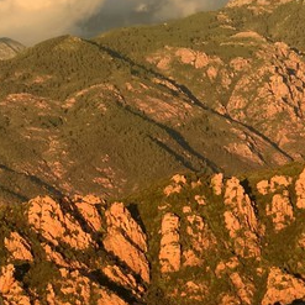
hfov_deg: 7.4
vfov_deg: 8.3
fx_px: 2083
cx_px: -601
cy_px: 289
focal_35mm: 209
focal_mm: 38
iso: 500
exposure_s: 1/200
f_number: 9
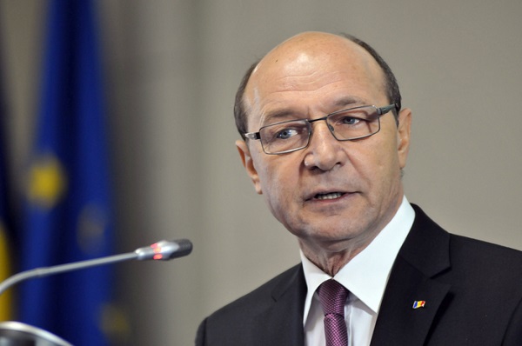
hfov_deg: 6.9
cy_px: 173
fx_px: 4343
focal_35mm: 300
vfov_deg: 4.6
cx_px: 261
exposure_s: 1/100
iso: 800
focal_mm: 200
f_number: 2.8
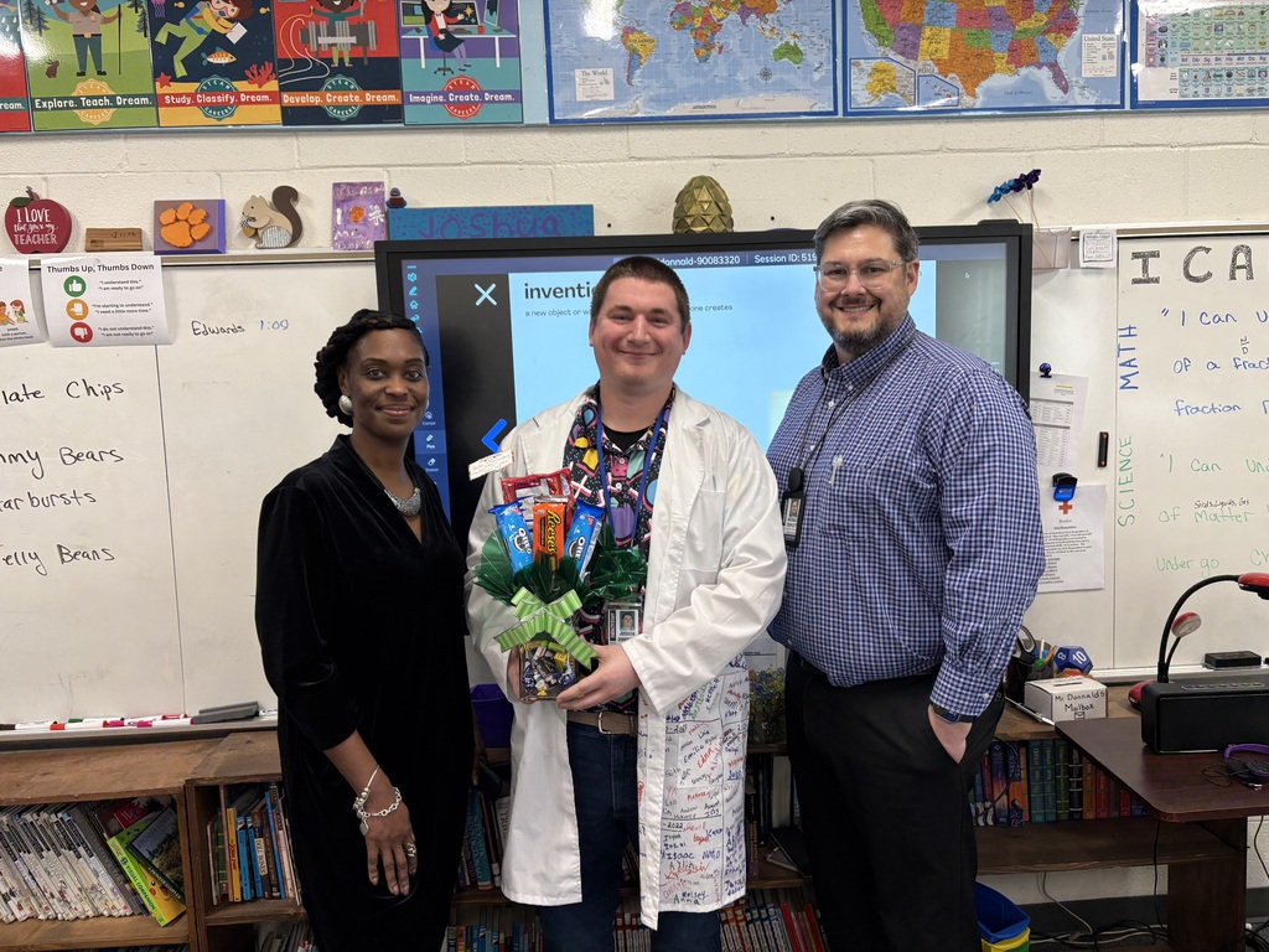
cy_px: 476
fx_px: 953
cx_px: 634
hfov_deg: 67.3
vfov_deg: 53.1
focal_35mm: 26
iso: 80
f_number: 1.6
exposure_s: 1/60
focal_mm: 5.96
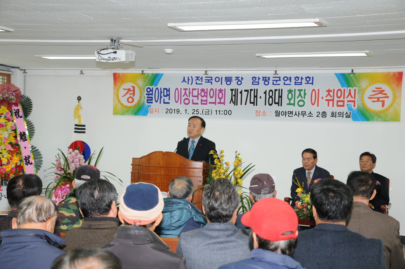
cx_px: 202
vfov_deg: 22.6
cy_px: 134
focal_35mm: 60
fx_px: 674
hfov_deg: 33.4
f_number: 5.6
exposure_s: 1/60
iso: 320
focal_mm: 40
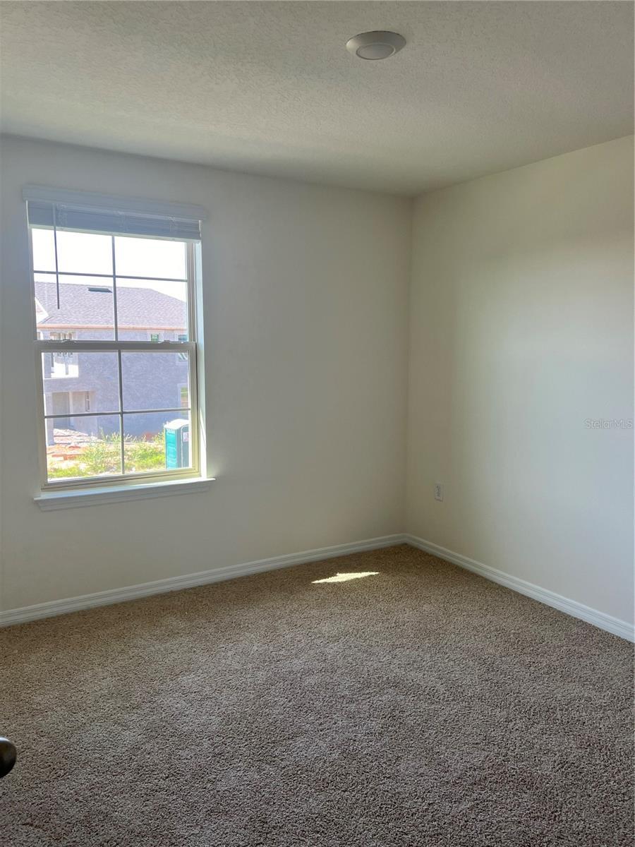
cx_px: 318
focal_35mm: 26
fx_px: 636
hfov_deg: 53.1
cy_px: 424
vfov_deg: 67.3
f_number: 1.5
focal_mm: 5.7
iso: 40
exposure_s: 1/120
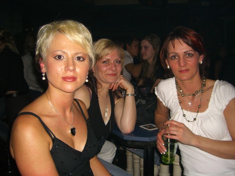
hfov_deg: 49.0
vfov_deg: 37.7
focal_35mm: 38
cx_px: 118
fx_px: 258
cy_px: 88
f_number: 2.8
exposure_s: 1/60
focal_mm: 7.9
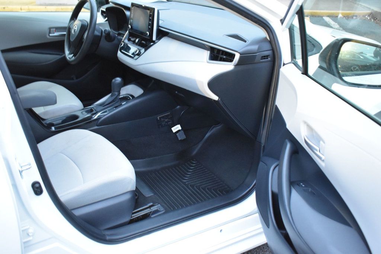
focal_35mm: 38
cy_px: 127
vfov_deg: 35.5
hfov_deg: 51.3
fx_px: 397
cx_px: 190
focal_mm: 25
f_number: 4
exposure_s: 1/8
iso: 3200
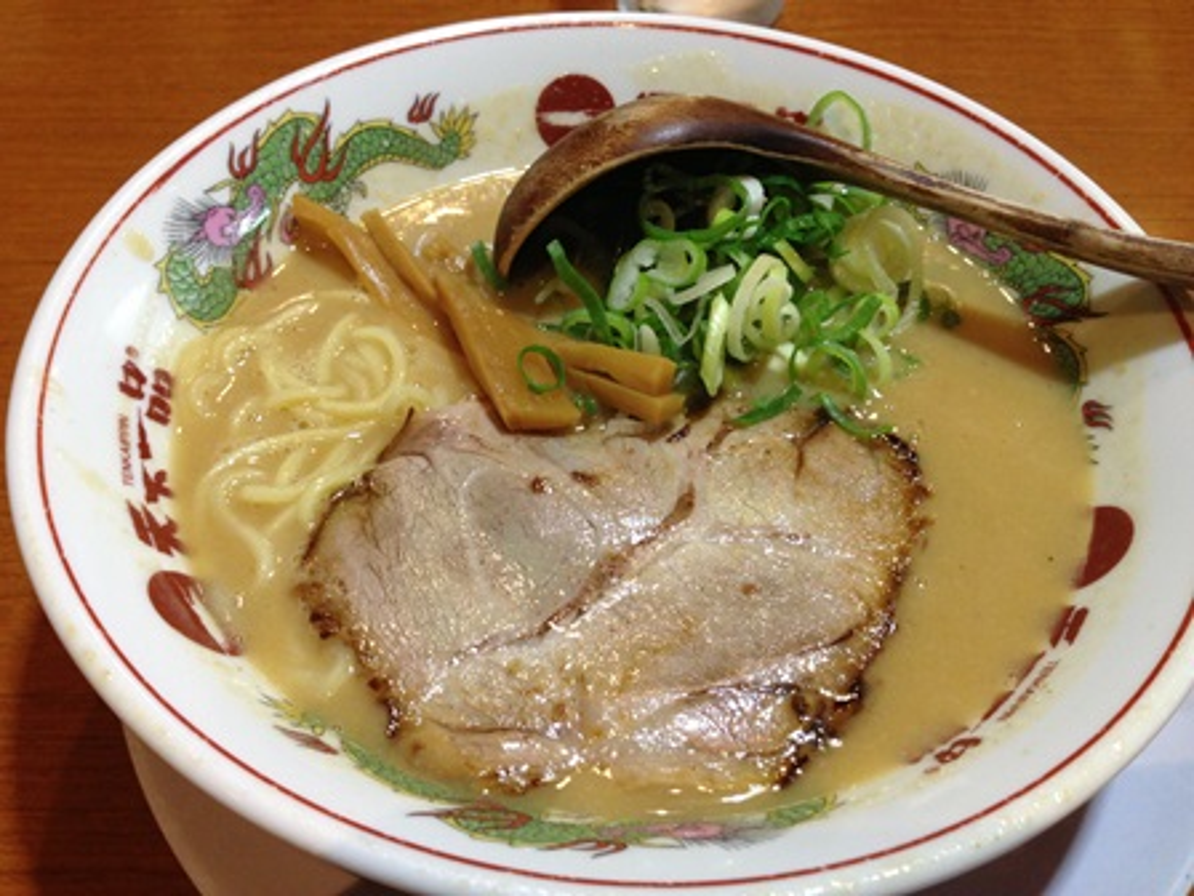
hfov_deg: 55.4
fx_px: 1138
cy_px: 448
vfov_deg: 42.9
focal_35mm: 33
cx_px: 597
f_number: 2.4
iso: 125
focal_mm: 4.13
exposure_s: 1/20
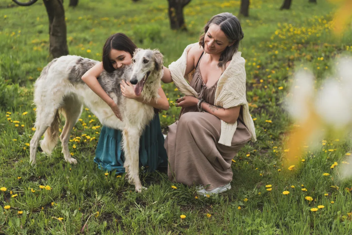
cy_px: 118
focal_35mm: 55
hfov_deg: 36.2
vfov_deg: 24.6
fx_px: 538
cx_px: 176
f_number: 2
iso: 250
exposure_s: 1/1600
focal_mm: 55
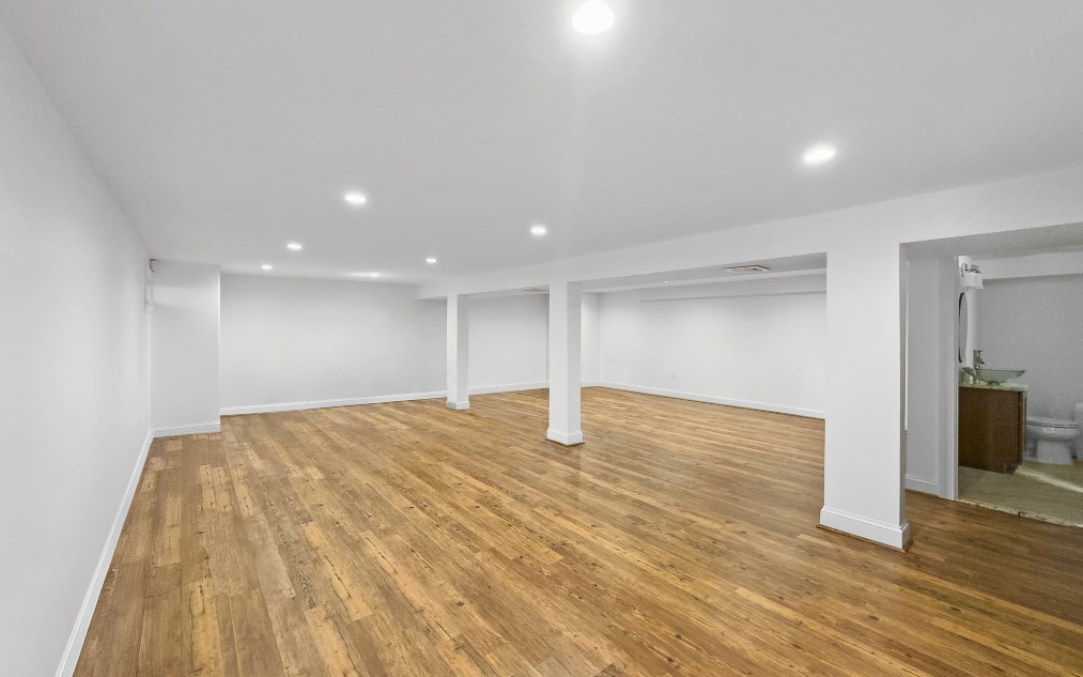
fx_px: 443
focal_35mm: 15
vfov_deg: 74.8
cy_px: 325
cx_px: 540
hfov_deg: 101.5
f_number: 2.2
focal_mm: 2.22
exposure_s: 1/60
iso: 320
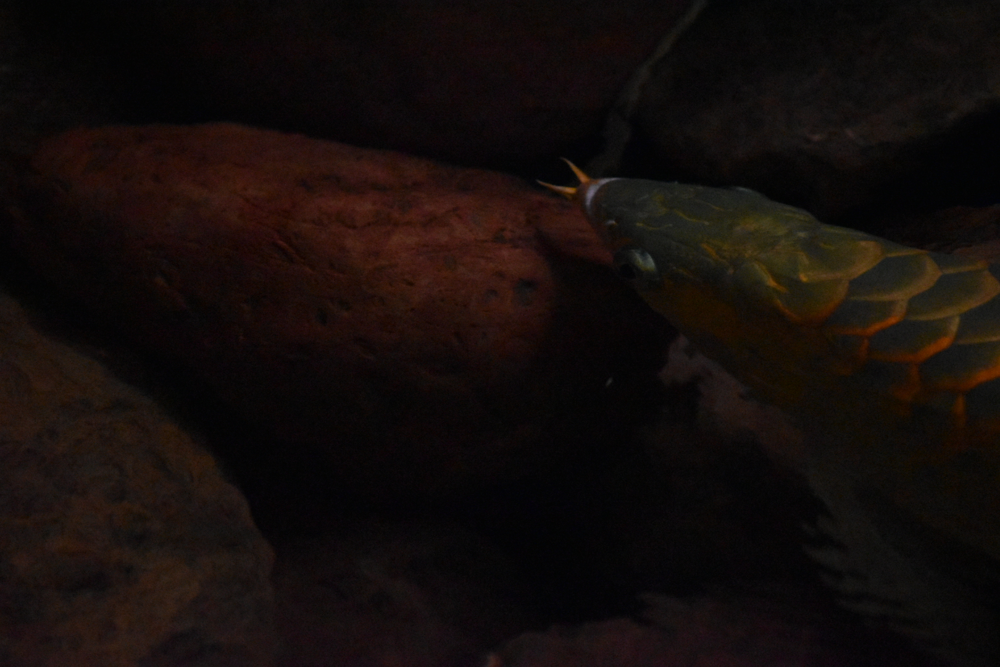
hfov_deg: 5.7
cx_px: 500
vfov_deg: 3.8
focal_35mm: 360
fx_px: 9999
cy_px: 334
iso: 10000
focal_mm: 240
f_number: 5.3
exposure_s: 1/400
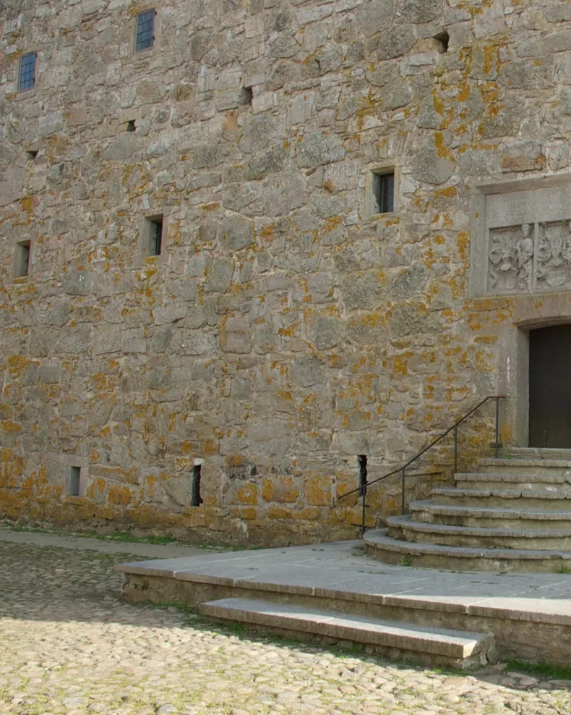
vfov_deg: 44.8
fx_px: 866
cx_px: 552
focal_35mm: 41
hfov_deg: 33.8
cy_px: 350
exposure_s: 1/200
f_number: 7.1
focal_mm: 18
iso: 200
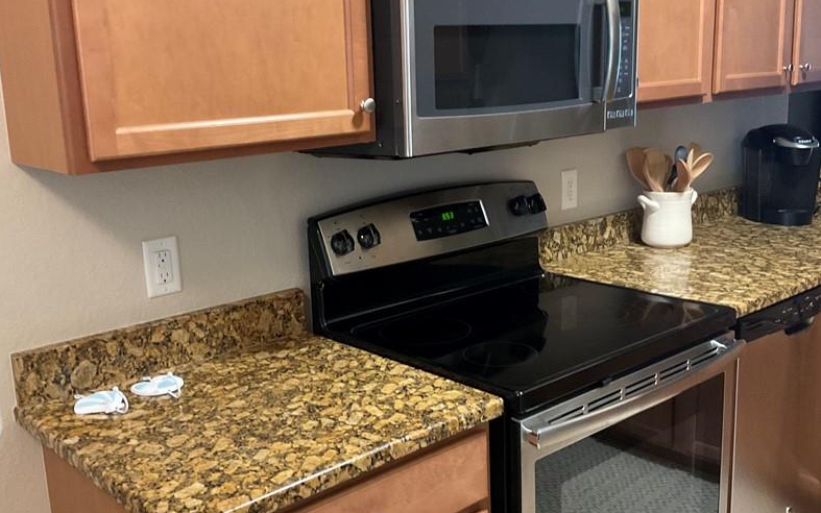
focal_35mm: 40
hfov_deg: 49.3
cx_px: 400
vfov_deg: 32.0
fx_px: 895
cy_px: 255
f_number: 1.8
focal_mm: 3
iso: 320
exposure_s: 1/40
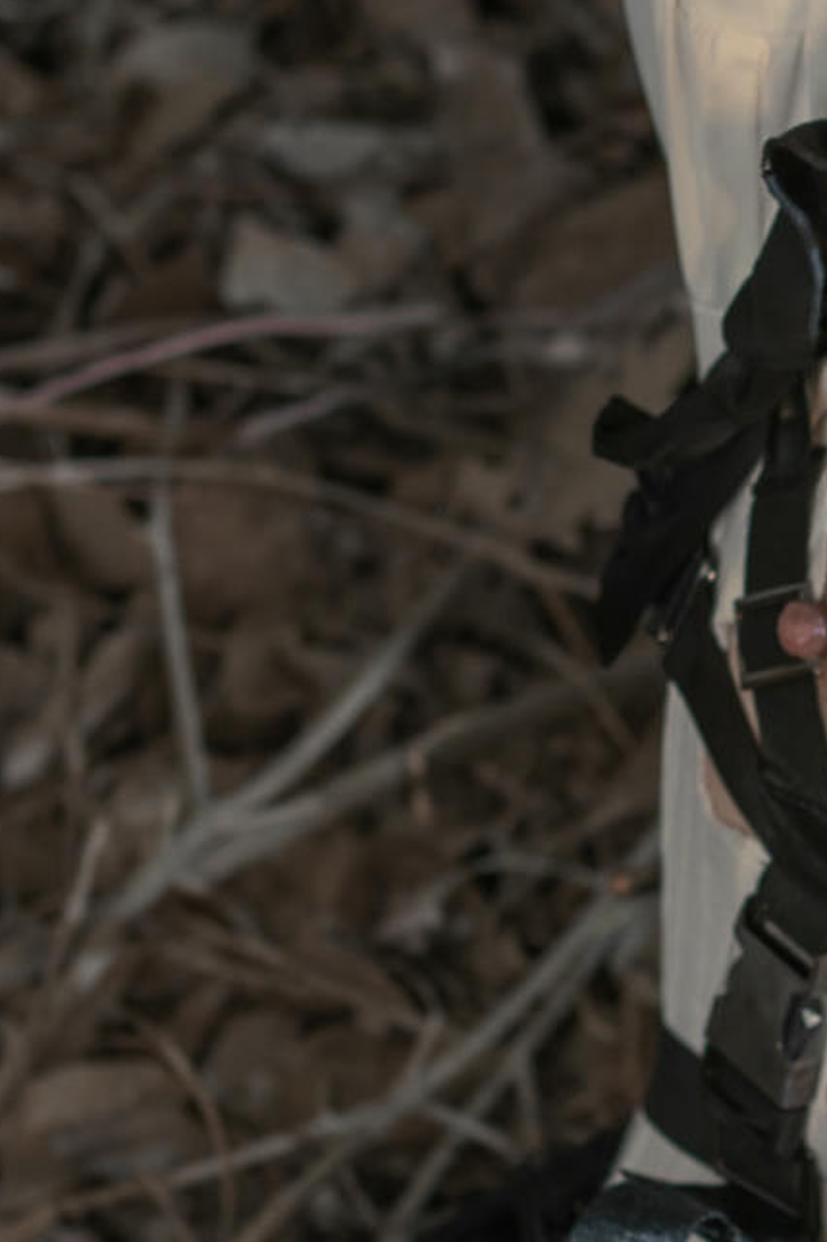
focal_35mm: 163
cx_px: 1112
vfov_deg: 12.6
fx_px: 5619
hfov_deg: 8.3
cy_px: 679
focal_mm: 35
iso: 200
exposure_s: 1/30
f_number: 3.2
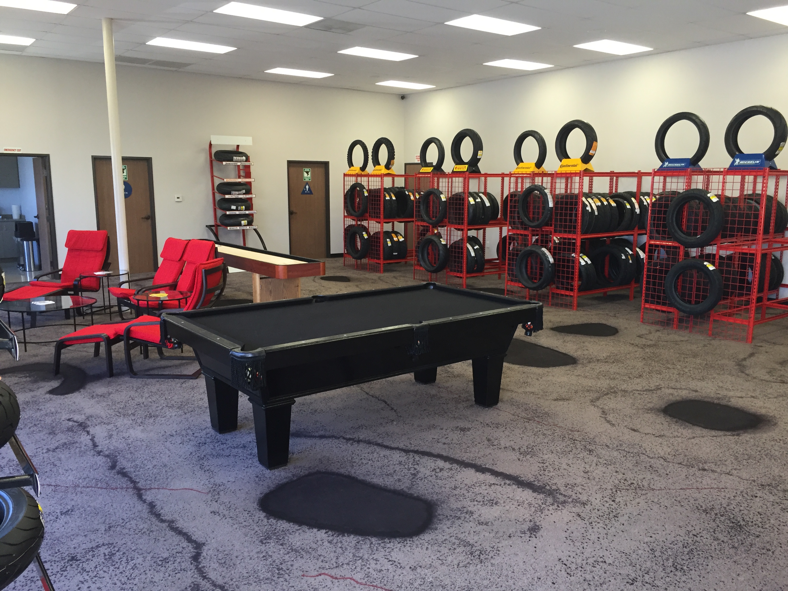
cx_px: 394
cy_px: 296
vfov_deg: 48.2
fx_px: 660
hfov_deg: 61.7
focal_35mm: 29
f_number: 2.2
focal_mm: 4.15
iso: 50
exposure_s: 1/30
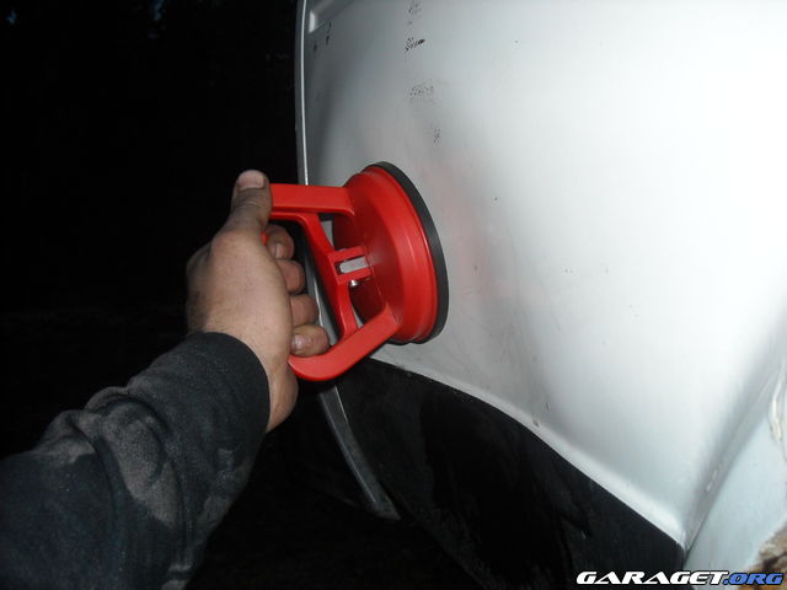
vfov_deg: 40.7
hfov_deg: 52.6
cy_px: 295
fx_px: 796
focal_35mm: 35
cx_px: 394
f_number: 2.8
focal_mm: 5.7
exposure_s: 1/60
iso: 200
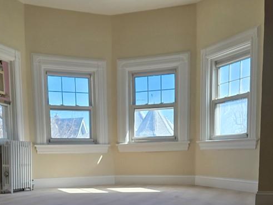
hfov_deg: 39.6
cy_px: 196
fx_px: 378
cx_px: 120
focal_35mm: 48
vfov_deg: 28.7
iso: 80
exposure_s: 1/571
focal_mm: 5.4
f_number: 1.8
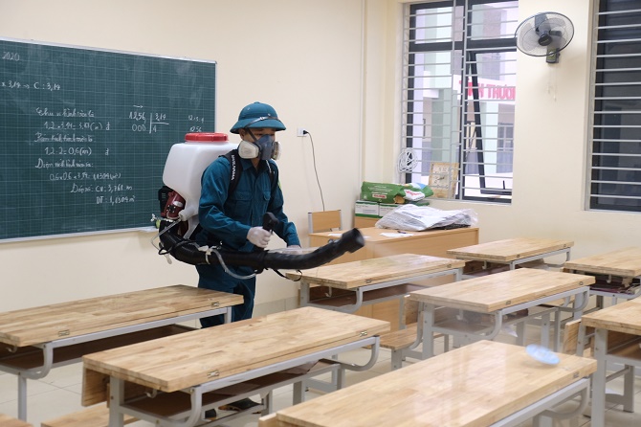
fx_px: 819
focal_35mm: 46
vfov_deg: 29.2
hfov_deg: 42.8
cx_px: 320
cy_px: 214
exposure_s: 1/60
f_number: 4.3
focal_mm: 30.9
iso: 1250
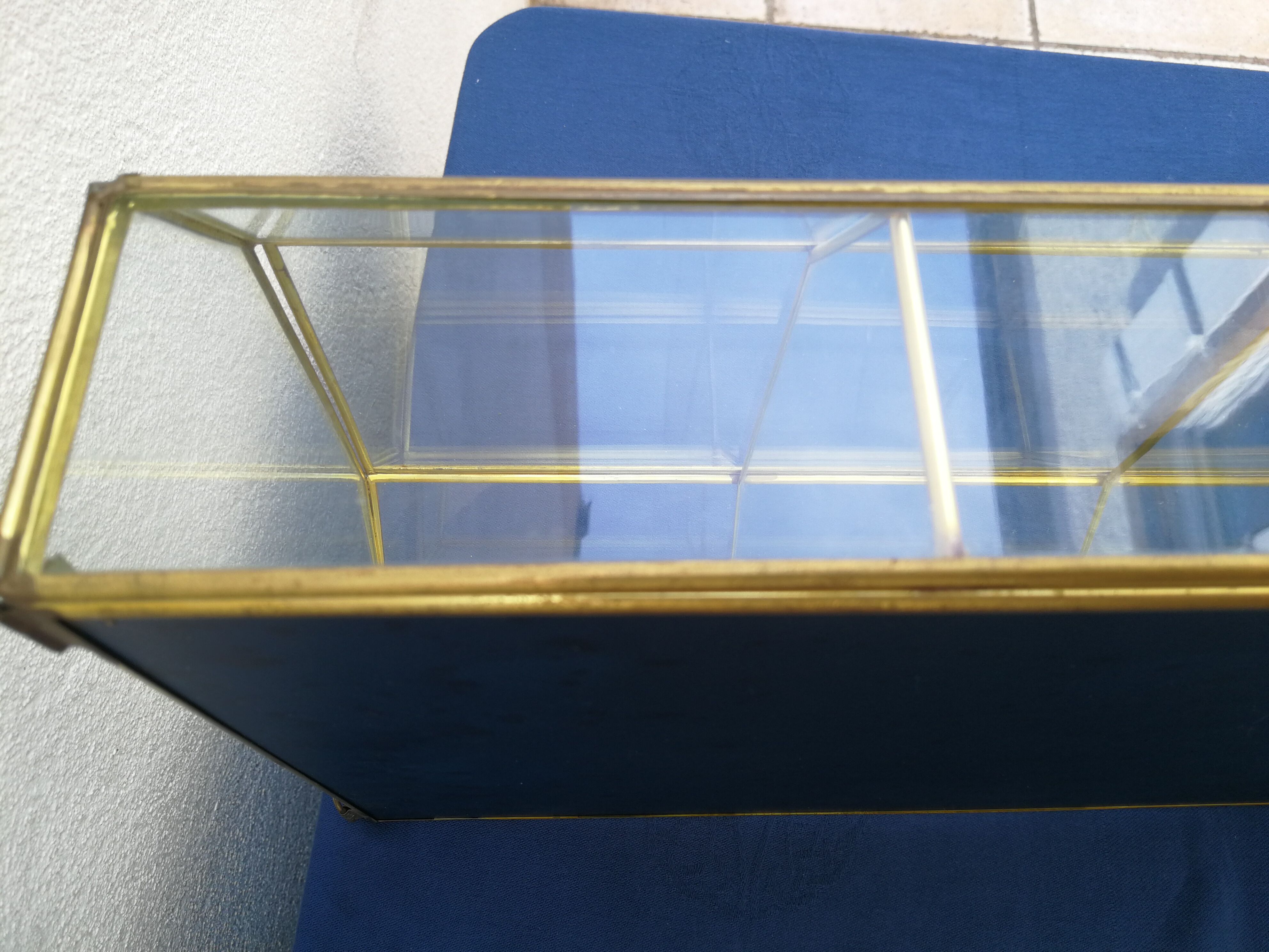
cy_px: 476
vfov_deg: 51.4
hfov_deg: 65.3
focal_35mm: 27
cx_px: 634
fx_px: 990
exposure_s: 1/100
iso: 50
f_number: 2.2
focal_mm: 3.95
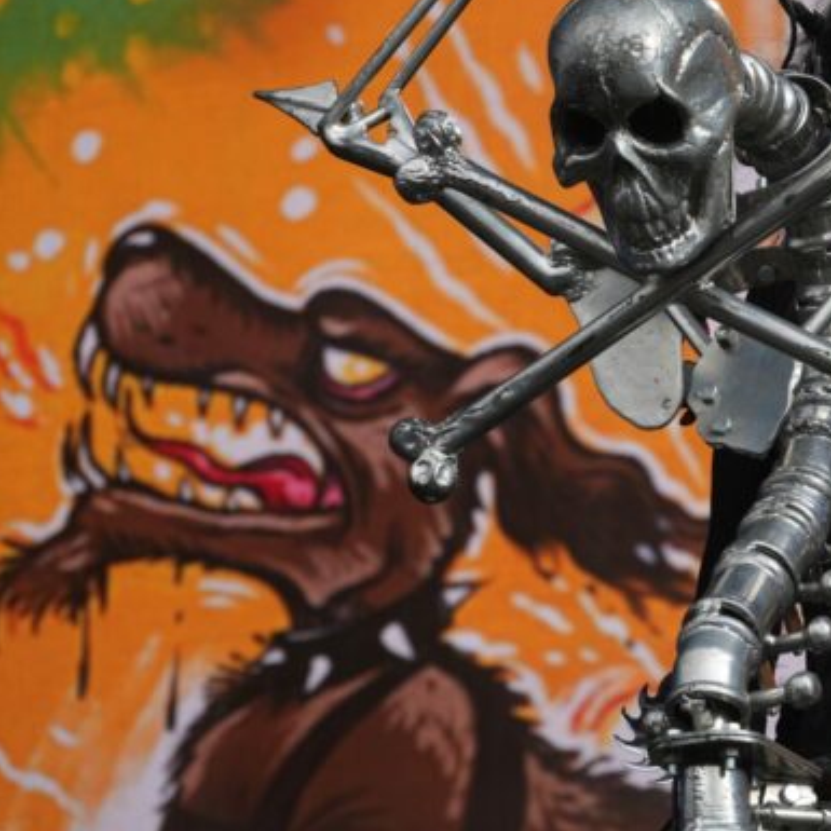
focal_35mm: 277
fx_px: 7519
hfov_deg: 6.3
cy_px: 350
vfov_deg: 6.3
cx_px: 758
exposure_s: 1/200
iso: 100
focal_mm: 109
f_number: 5.6
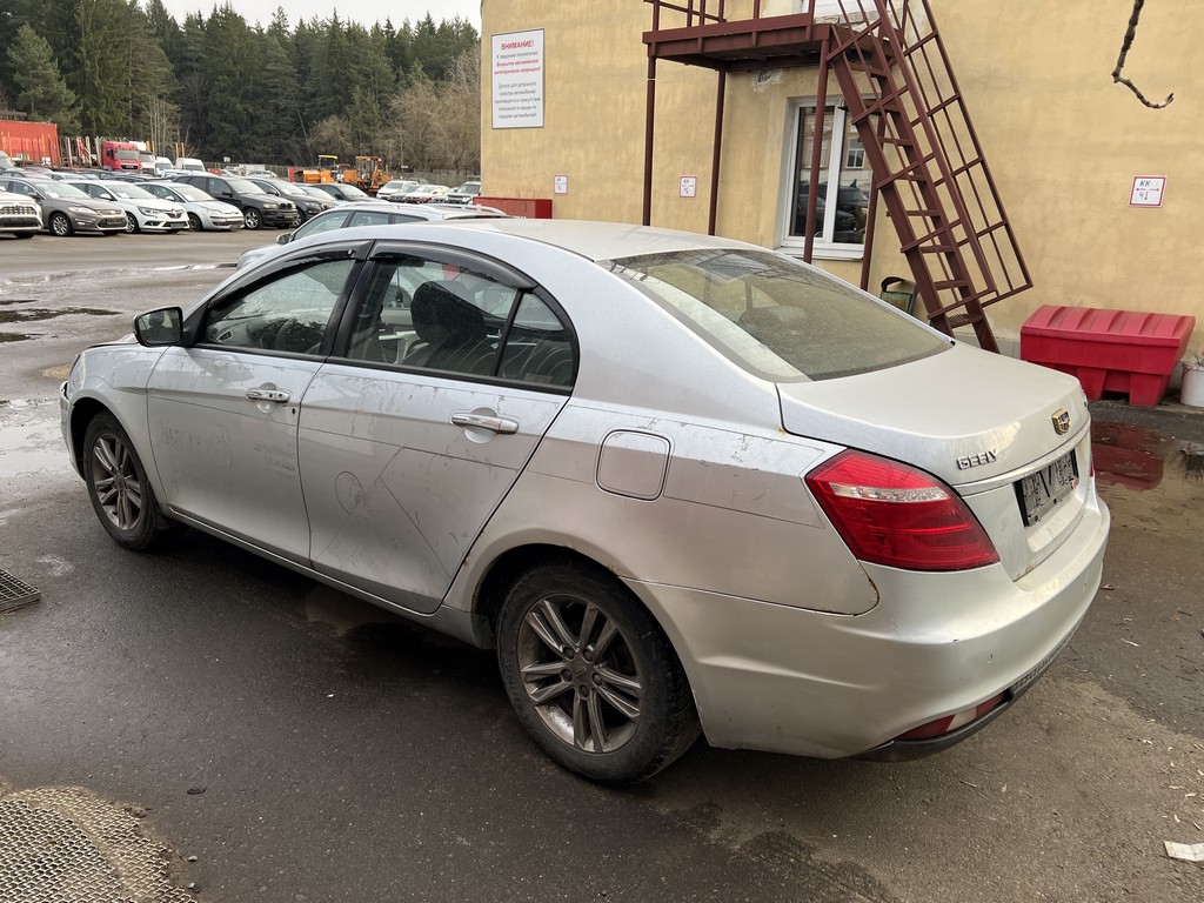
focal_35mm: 26
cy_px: 452
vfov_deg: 53.1
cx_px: 602
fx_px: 904
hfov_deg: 67.3
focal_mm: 5.7
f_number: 1.5
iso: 50
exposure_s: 1/591
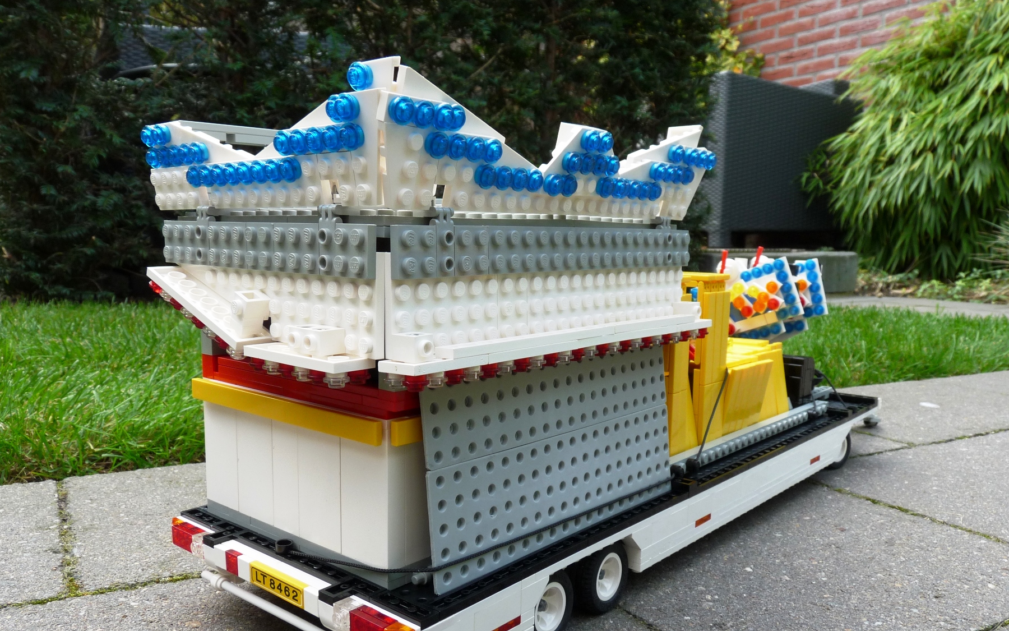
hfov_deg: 64.6
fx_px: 797
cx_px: 498
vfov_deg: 43.0
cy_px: 361
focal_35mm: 29
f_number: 4
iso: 100
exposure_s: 1/125
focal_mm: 4.8
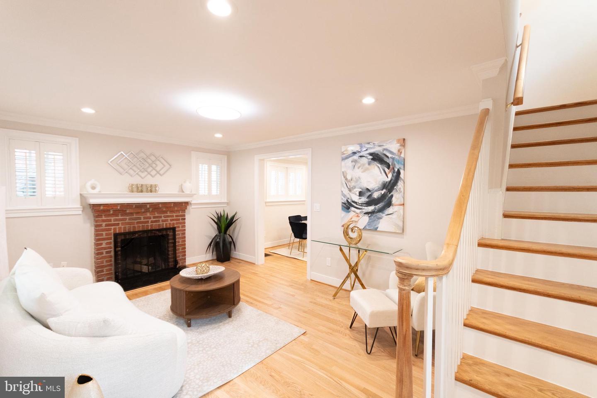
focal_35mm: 15
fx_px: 249
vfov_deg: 77.3
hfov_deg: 100.4
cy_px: 199
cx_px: 298
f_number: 5
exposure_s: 1/100
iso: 800
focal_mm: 10
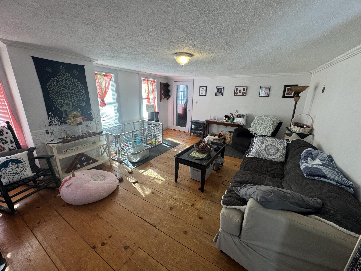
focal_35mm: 14
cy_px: 136
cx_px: 180
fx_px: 146
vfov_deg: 85.7
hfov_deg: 102.1
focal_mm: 2.22
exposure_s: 1/120
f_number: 2.2
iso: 200
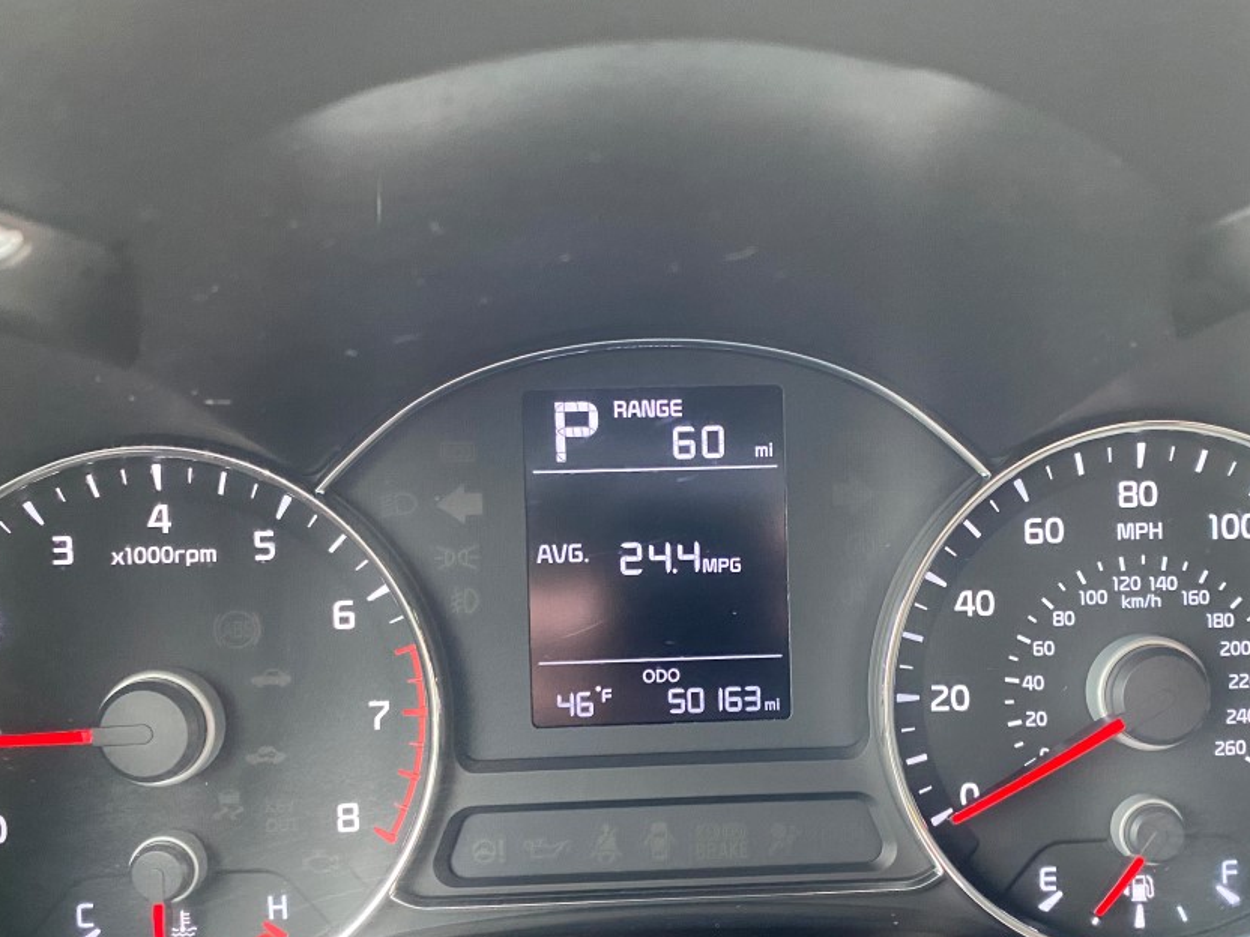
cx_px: 687
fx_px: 1156
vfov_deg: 43.9
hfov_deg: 56.7
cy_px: 565
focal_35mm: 32
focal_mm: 4.25
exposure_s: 1/57
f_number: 1.8
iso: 500
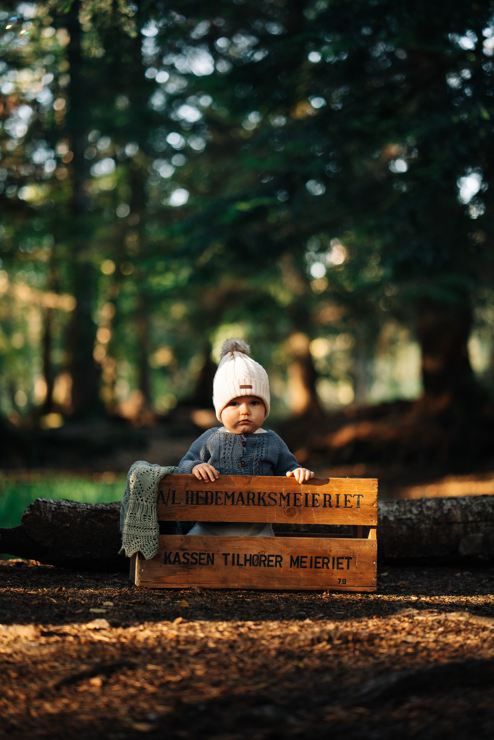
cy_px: 370
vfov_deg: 23.9
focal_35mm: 85
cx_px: 247
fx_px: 1749
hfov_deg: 16.1
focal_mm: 85
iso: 400
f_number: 1.8
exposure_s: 1/250
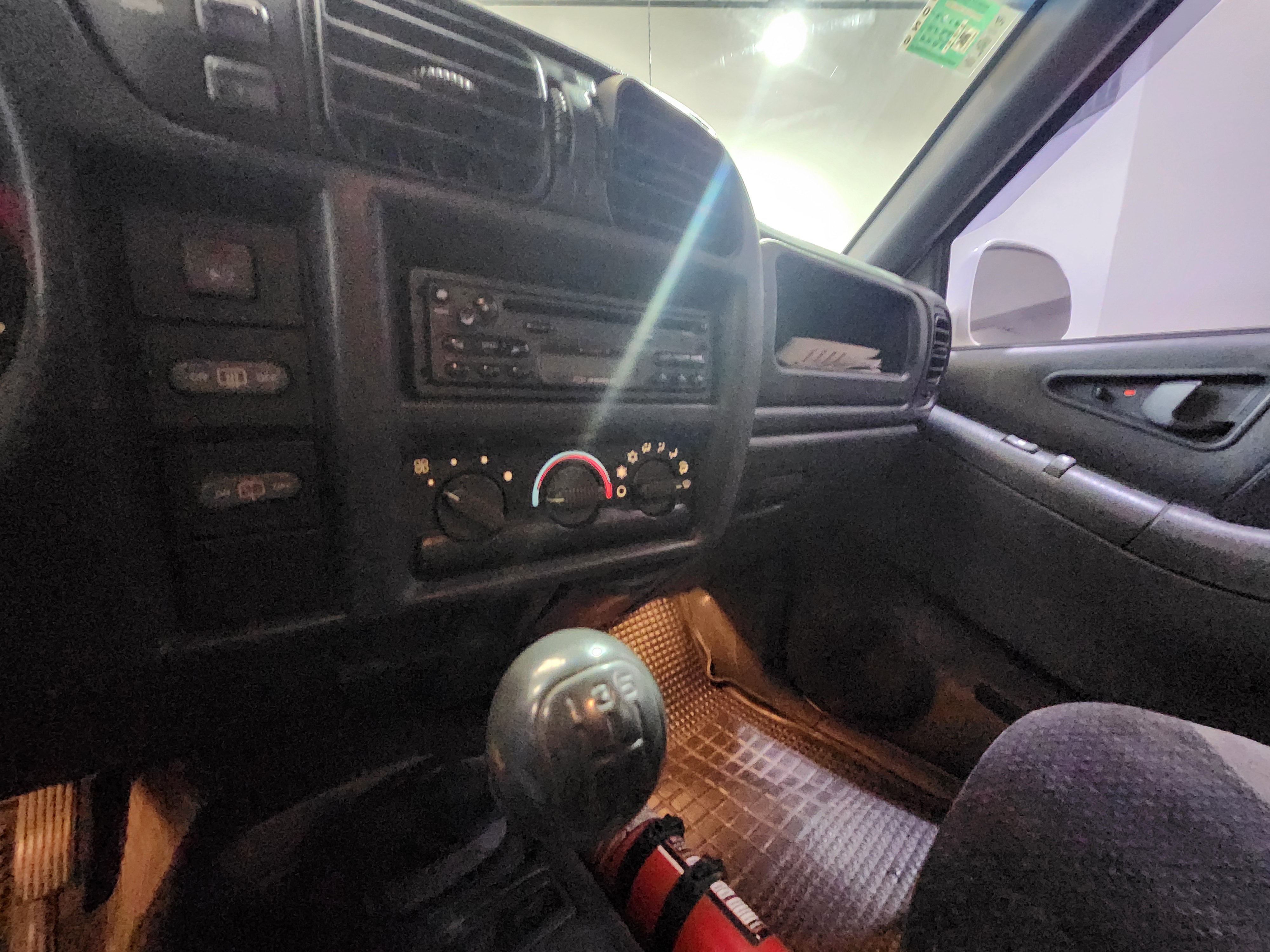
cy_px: 476
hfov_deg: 106.2
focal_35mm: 13
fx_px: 477
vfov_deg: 89.9
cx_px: 635
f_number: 2.2
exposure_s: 1/25
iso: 1600
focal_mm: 1.74
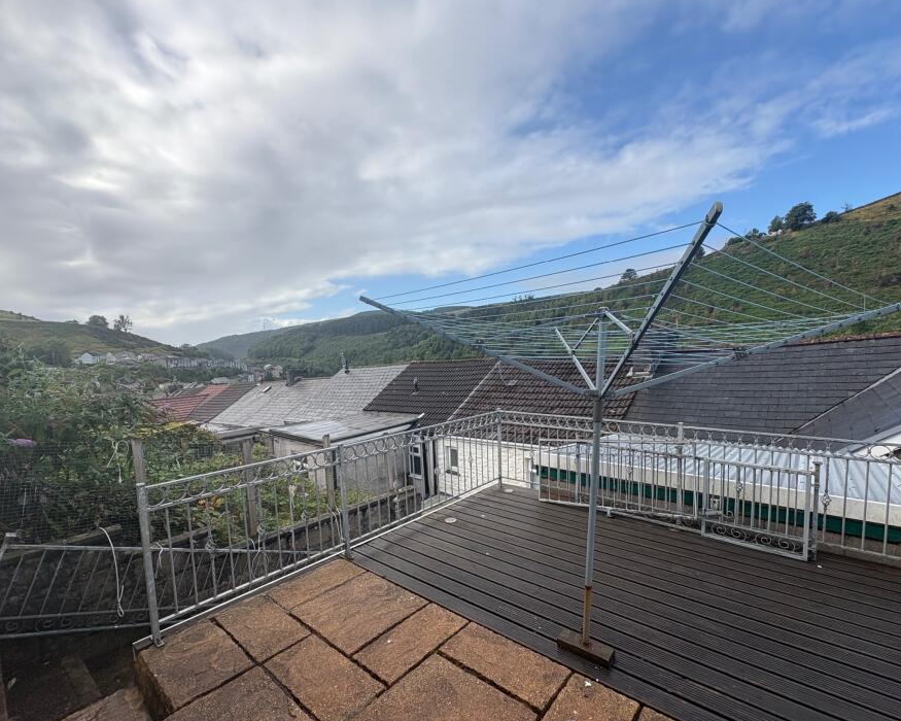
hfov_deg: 93.1
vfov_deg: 80.2
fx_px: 427
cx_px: 453
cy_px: 389
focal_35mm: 16
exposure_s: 1/1094
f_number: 2.2
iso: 40
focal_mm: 2.22
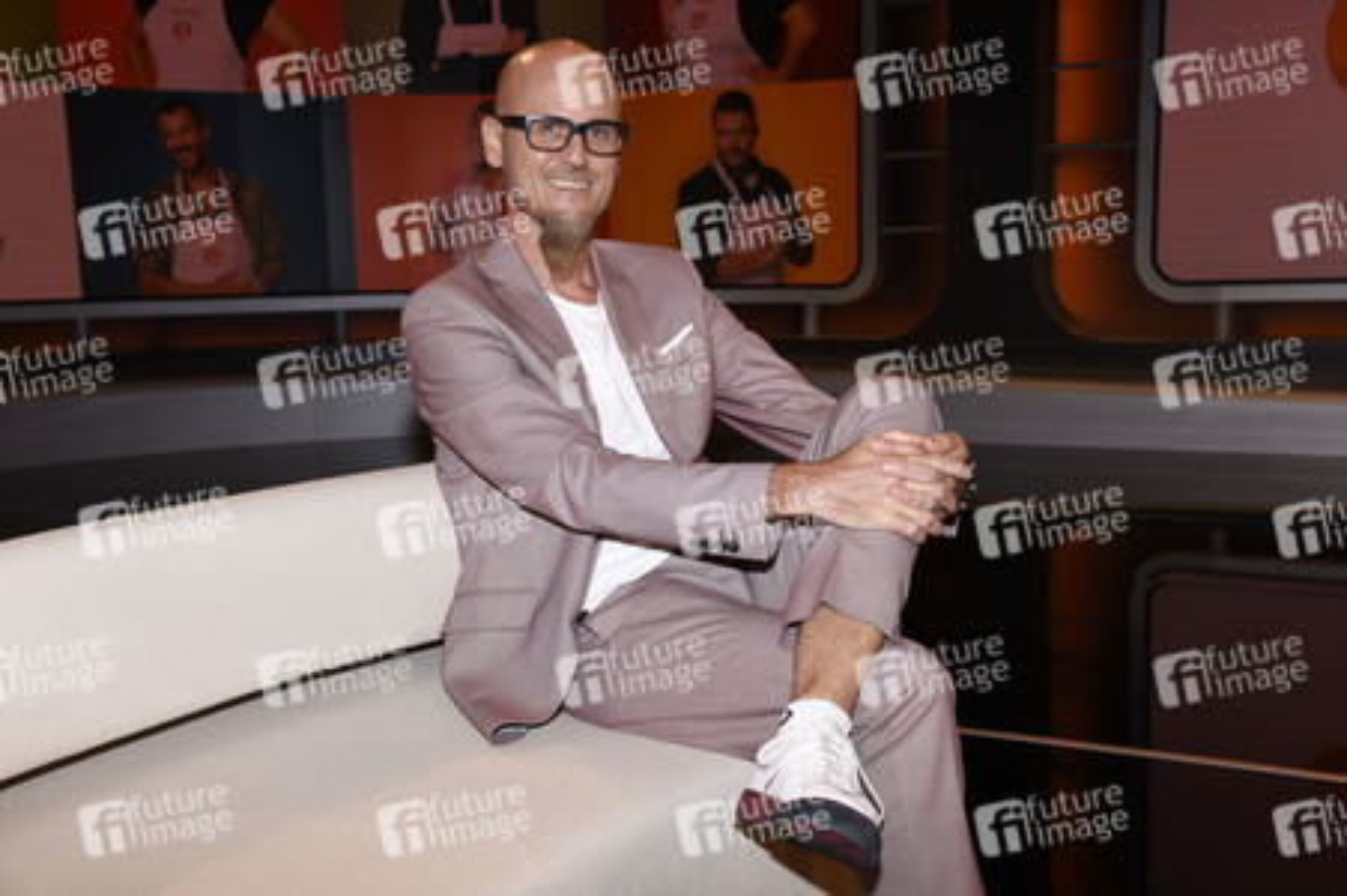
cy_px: 448
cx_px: 674
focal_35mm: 46
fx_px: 1720
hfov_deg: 42.8
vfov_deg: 29.2
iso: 320
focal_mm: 46
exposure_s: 1/160
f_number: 6.3
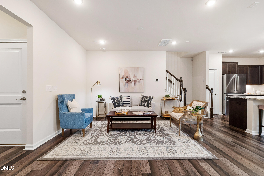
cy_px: 88
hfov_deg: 100.4
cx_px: 132
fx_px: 110
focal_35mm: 15
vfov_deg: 77.3
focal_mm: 10
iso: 100
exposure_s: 1/2.5
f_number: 8
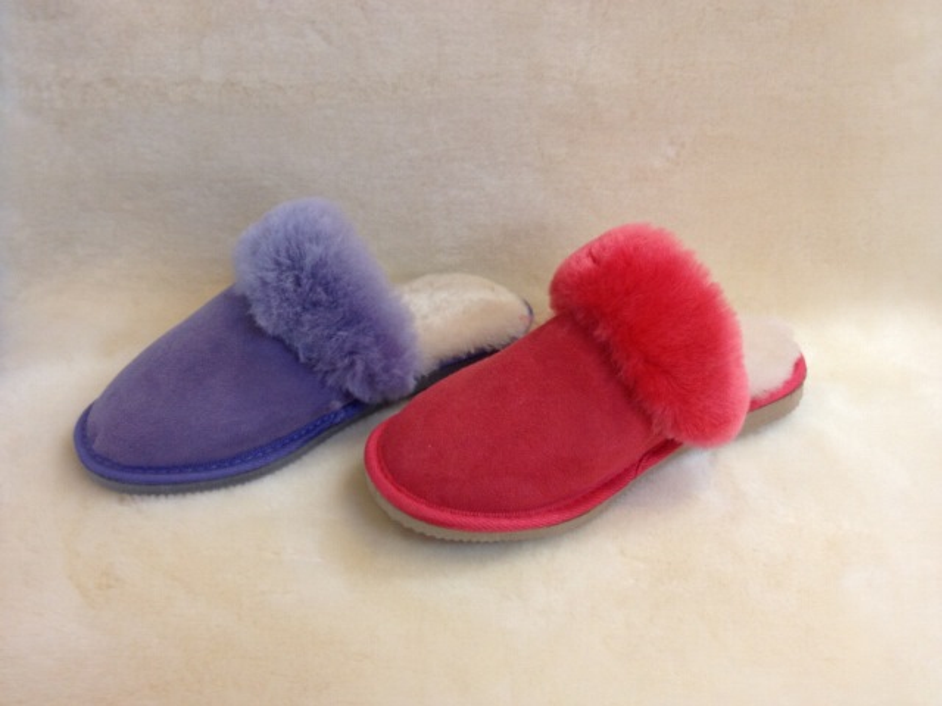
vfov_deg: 40.7
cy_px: 353
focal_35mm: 35
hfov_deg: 52.6
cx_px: 471
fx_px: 952
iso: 80
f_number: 2.4
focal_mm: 4.28
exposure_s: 1/20
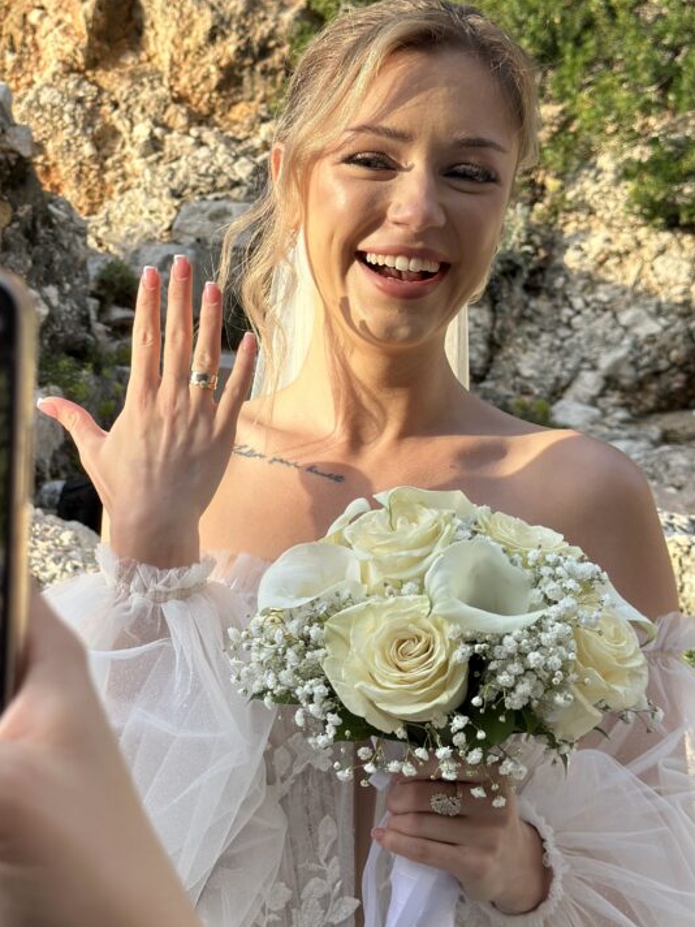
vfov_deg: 28.2
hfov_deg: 21.2
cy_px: 473
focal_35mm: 69
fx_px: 1847
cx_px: 230
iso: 80
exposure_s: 1/1133
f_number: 1.78
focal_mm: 6.86
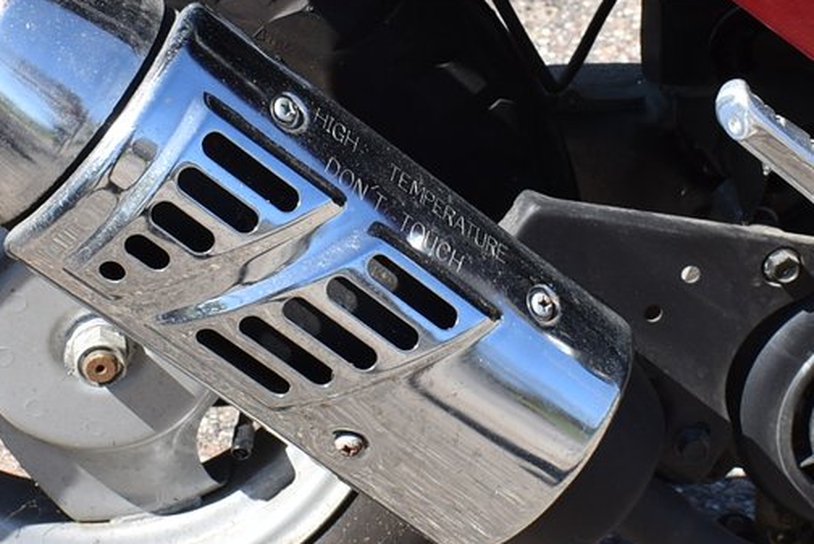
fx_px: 2059
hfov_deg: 22.4
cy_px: 161
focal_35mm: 91
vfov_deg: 15.0
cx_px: 428
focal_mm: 18
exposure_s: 1/250
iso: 160
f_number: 8
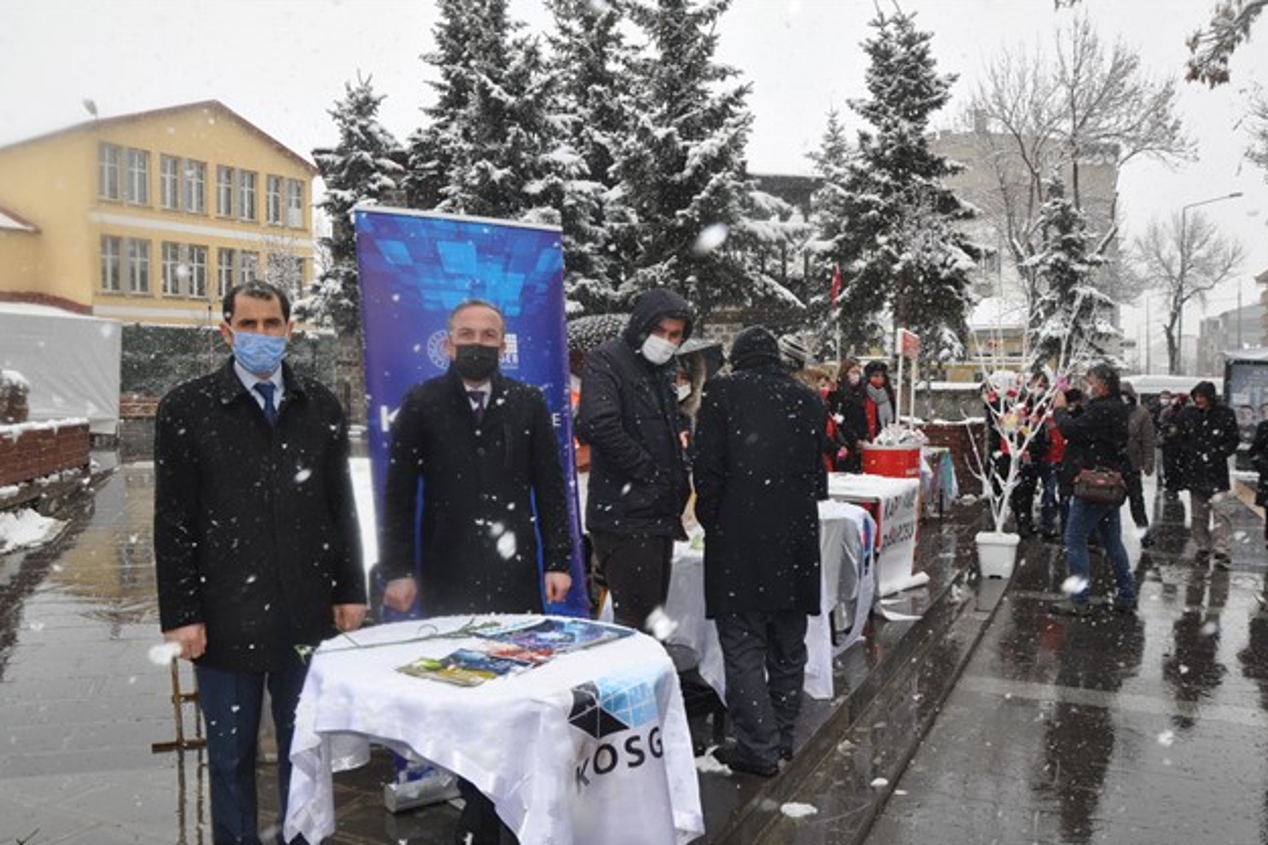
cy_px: 434
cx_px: 638
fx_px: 986
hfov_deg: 65.5
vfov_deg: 46.4
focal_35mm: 28
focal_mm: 18
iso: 200
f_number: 10
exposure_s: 1/200
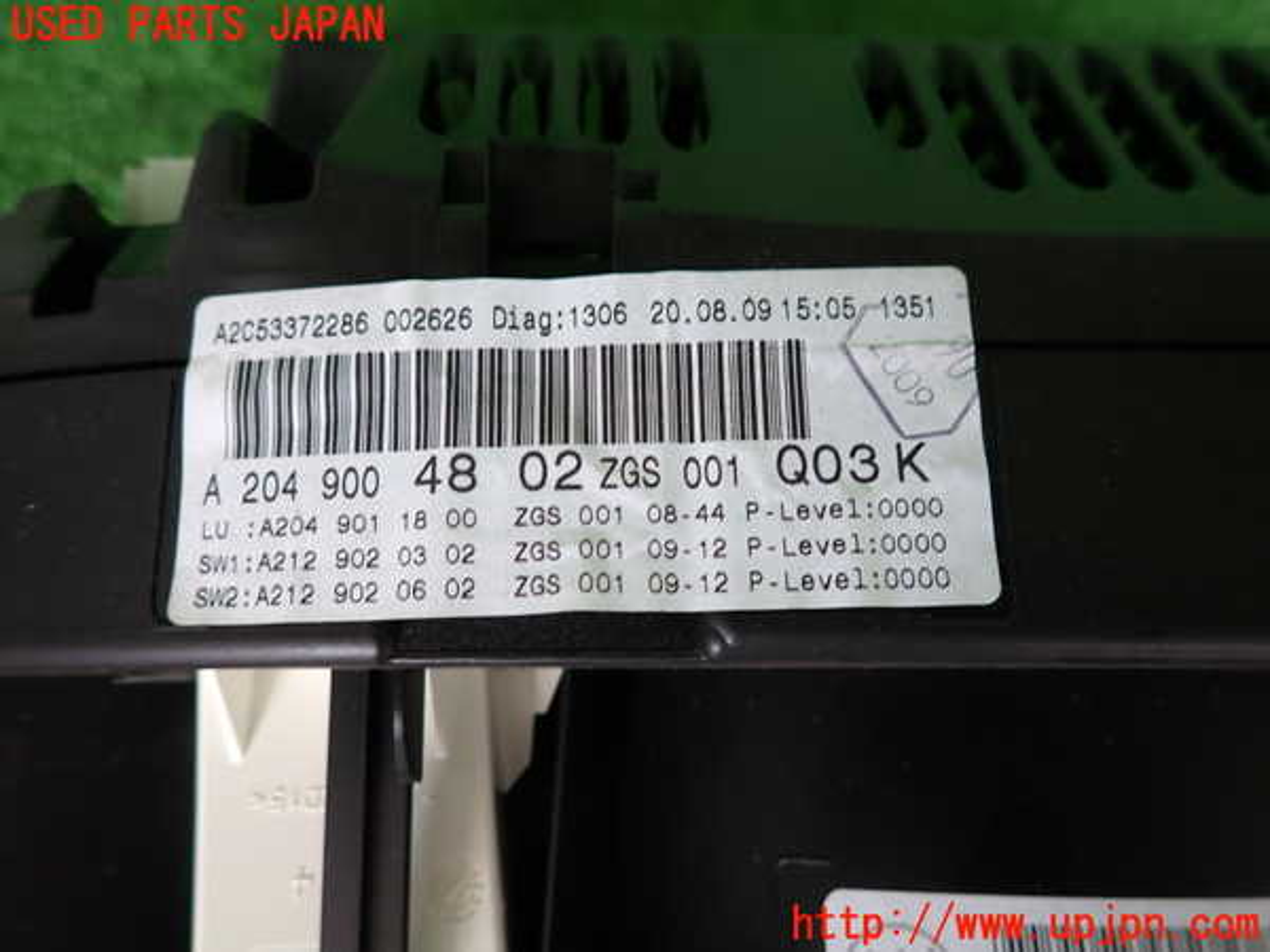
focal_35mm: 25
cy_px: 476
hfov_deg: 69.4
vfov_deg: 54.9
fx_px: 917
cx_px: 635
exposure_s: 1/80
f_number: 2
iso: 100
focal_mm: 4.5
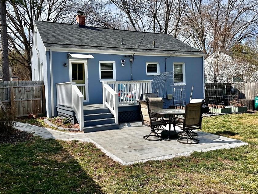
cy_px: 88
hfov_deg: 61.6
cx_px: 123
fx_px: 216
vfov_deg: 48.2
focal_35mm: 29
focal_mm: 6.86
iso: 80
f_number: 1.78
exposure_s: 1/4016
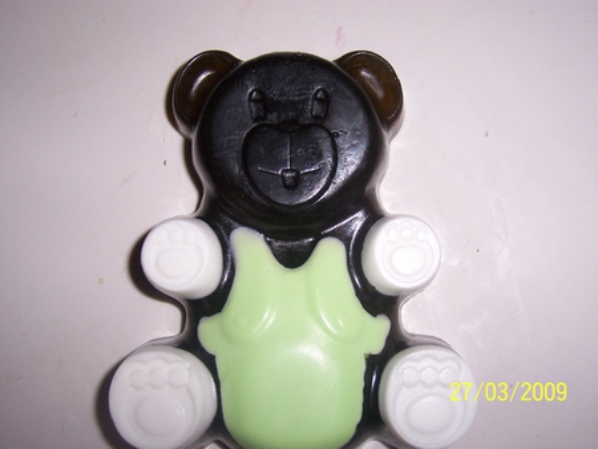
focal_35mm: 45
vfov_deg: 32.2
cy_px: 224
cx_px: 299
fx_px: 778
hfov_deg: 42.1
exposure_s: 1/60
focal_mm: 7.5
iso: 80
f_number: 3.1
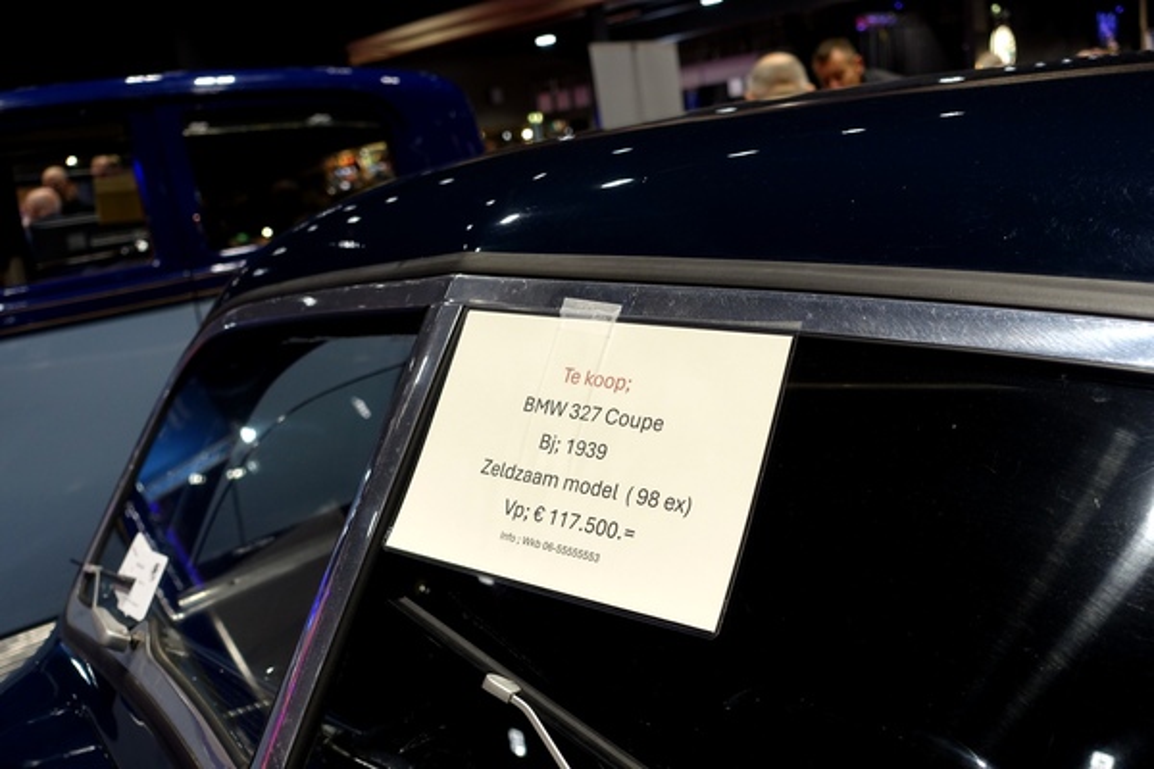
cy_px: 384
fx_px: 1090
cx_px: 577
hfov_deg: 55.8
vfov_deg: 38.9
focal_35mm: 34
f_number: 2.8
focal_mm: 12.48
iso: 320
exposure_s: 1/40
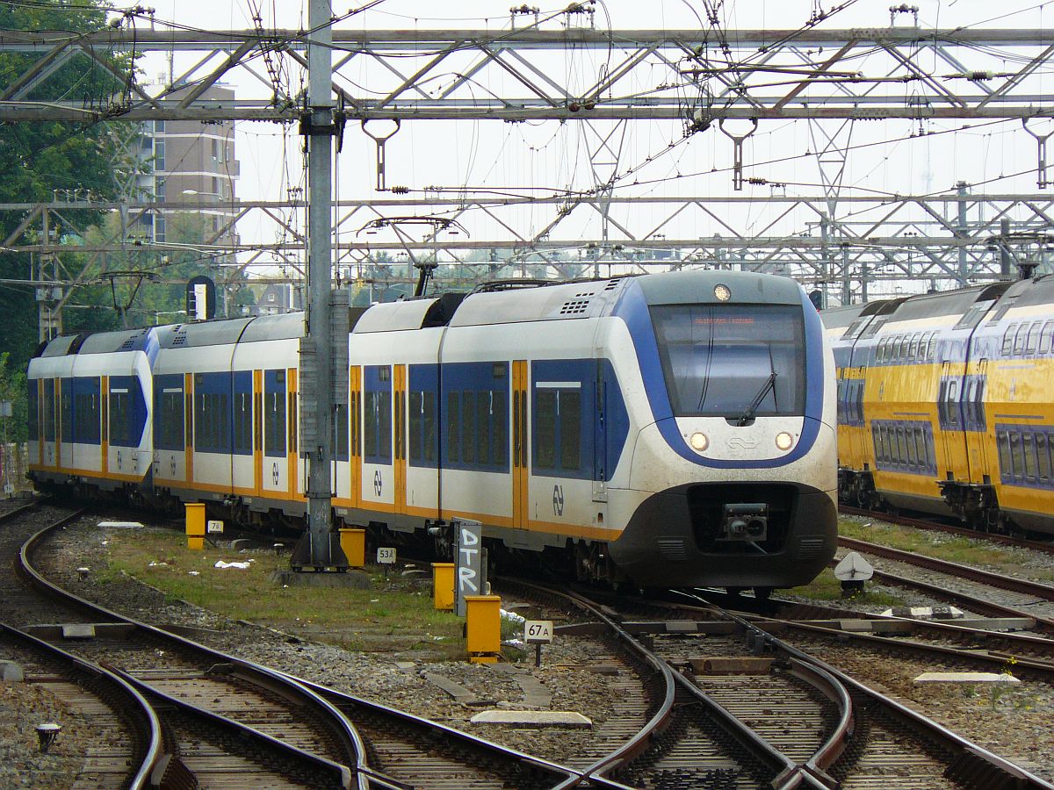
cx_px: 527
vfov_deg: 6.0
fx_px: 7551
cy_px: 395
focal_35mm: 248
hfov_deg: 8.0
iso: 125
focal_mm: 41.3
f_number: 3.3
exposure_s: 1/500
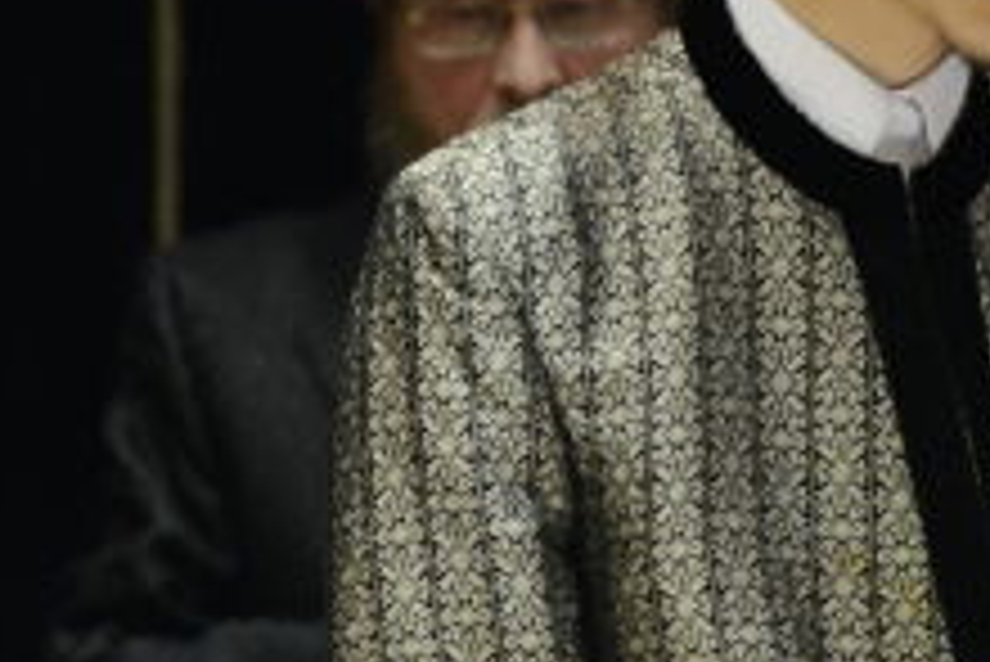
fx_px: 25646
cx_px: -392
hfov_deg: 2.2
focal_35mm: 932
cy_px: 356
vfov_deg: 1.5
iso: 1250
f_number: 2.8
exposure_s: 1/80
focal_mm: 200
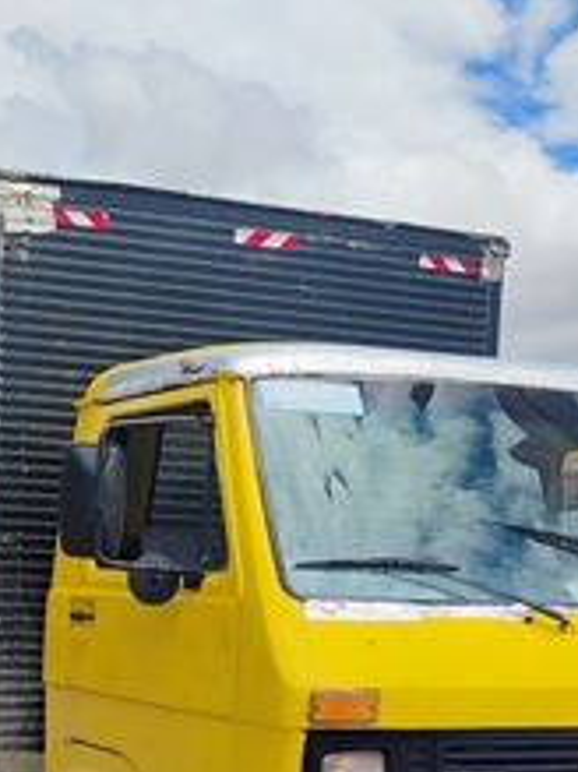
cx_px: 42
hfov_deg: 21.1
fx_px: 1515
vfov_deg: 27.6
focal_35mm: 68
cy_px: 679
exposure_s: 1/1553
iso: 100
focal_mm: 4.26
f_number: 1.8
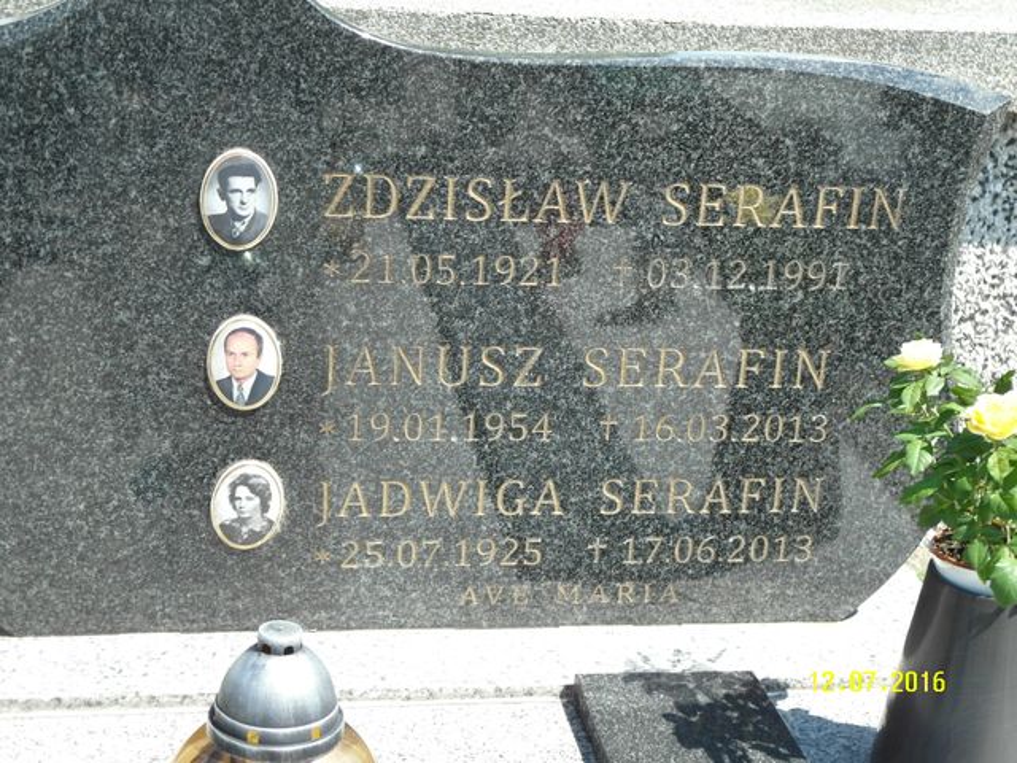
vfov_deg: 25.7
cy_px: 382
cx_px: 508
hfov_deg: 33.8
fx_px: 1675
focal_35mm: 57
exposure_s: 1/750
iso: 80
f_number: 2.3
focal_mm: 12.3
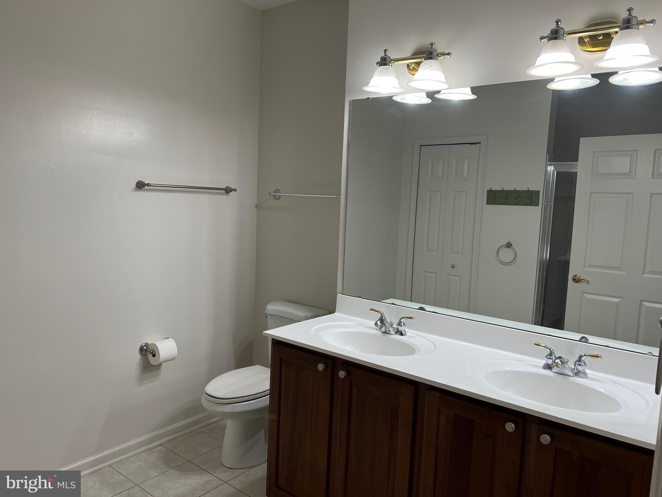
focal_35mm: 26
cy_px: 248
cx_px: 331
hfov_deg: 67.3
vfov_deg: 53.1
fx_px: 497
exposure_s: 1/120
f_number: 1.5
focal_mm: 5.7
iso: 50
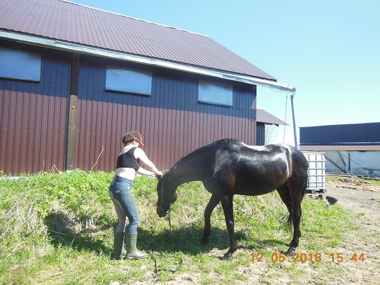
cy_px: 142
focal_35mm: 25
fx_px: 274
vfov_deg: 54.9
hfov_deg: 69.4
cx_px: 190
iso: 125
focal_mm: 4.5
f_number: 3.5
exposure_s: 1/320
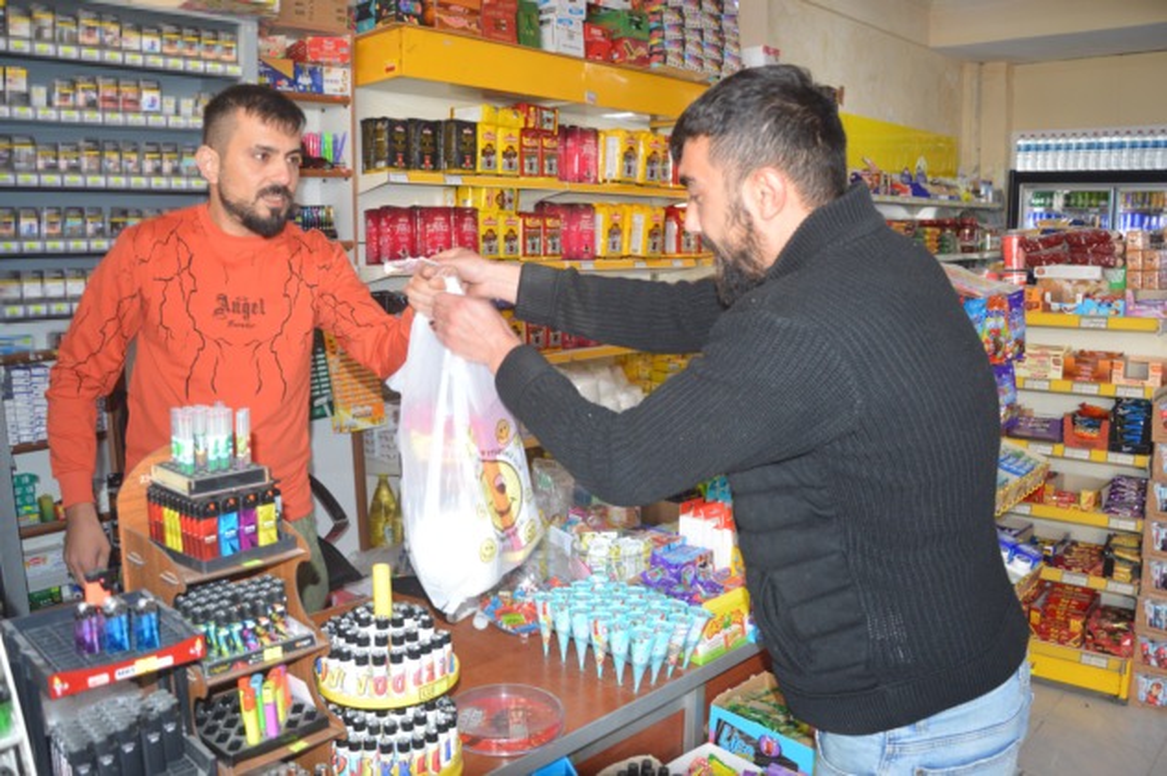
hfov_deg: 37.9
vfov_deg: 25.7
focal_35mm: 52
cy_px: 388
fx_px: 1700
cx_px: 584
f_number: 4.5
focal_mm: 35
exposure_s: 1/60
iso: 640
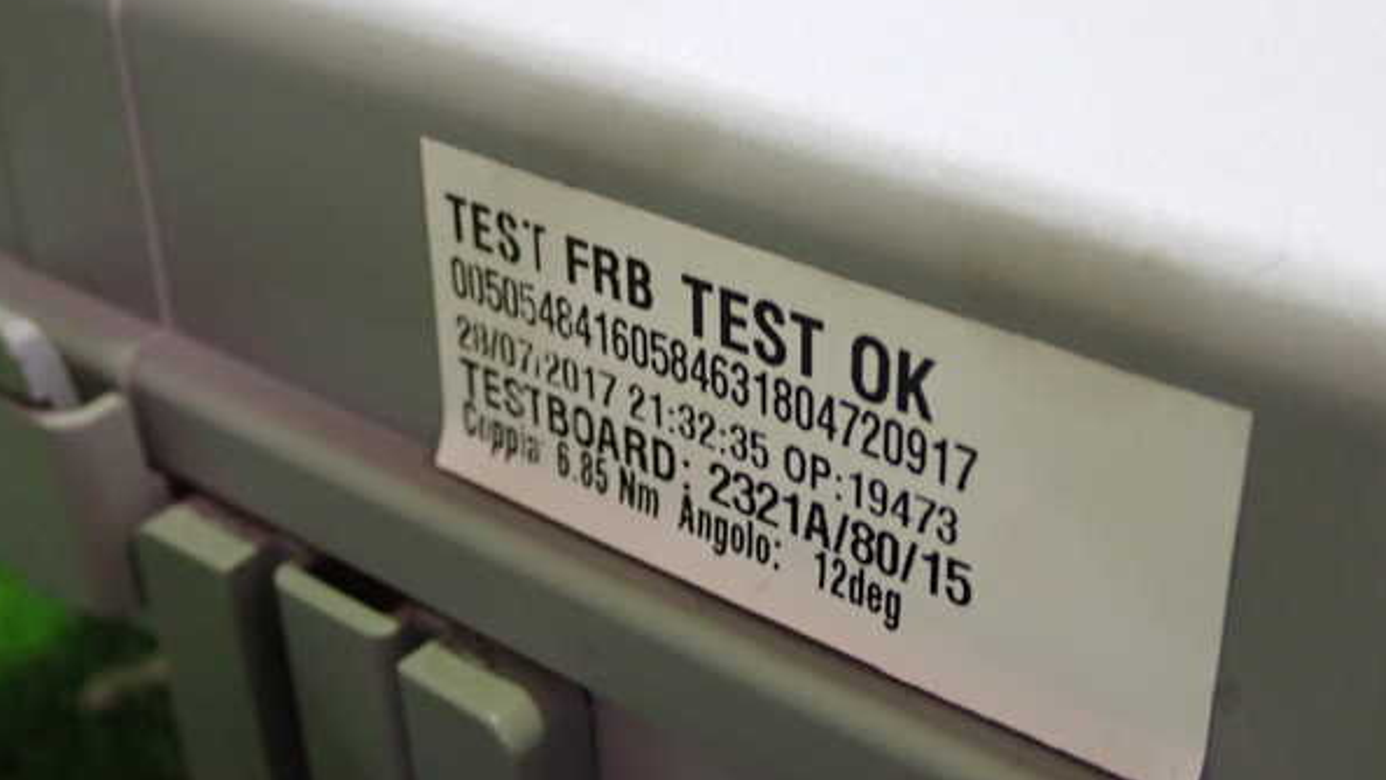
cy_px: 413
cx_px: 691
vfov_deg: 21.8
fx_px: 2021
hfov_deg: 37.9
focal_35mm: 55
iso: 800
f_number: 3.2
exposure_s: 1/50
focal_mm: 9.01
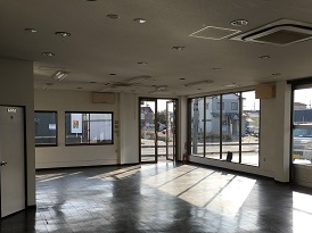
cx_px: 176
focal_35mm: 37
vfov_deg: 38.5
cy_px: 139
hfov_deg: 50.0
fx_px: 333
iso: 25
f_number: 2.2
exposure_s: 1/651
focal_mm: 4.2
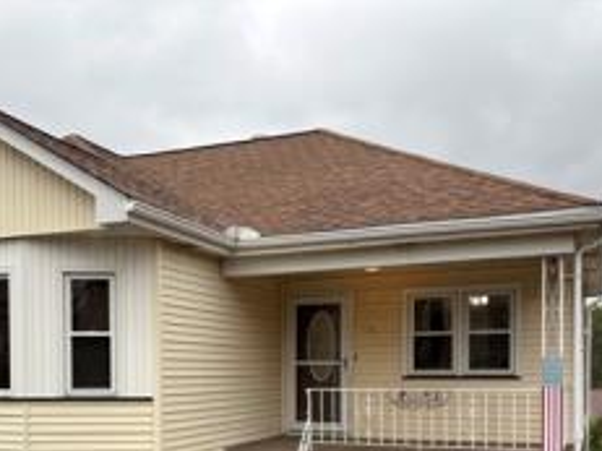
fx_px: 782
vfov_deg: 31.0
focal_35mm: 45
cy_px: 388
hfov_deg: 41.7
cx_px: 219
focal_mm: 5.96
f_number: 1.6
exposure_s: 1/343
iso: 50
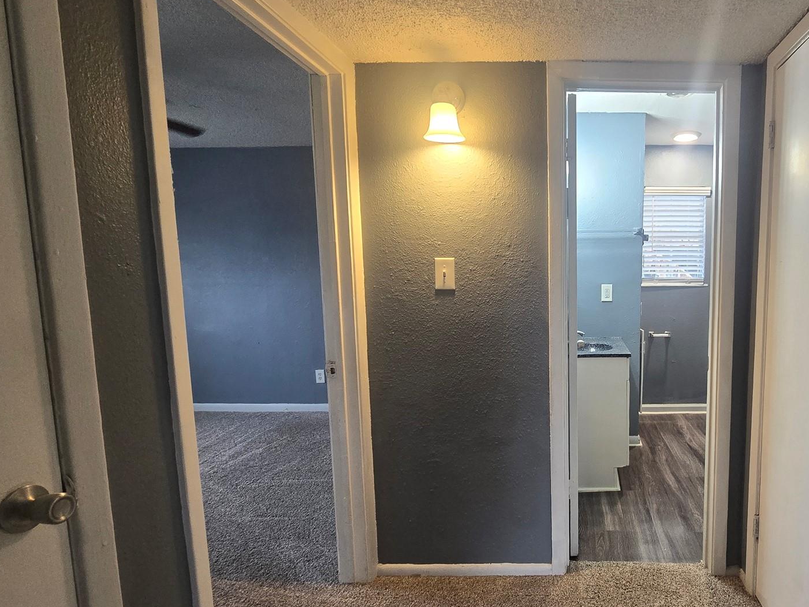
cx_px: 577
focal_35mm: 19
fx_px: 444
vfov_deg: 68.6
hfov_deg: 80.0
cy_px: 326
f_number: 2.2
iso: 200
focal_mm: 2.2
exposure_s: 1/60
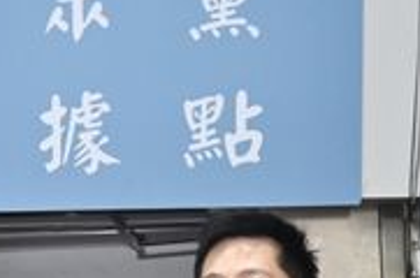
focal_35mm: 146
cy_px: 418
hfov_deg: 13.6
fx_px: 1700
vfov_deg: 9.1
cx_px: -111
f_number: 5
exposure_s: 1/200
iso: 2500
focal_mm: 44
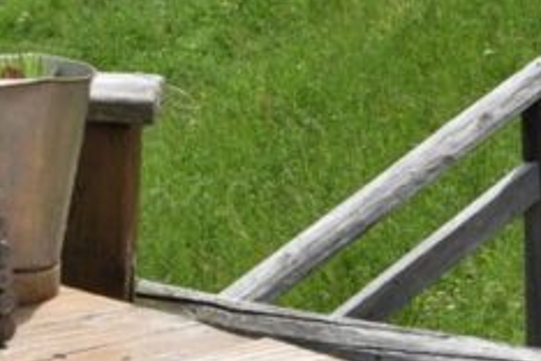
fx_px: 2765
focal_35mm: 184
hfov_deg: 11.1
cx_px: -5
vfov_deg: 7.3
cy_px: -264
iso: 320
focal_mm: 42
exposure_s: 1/250
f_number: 13
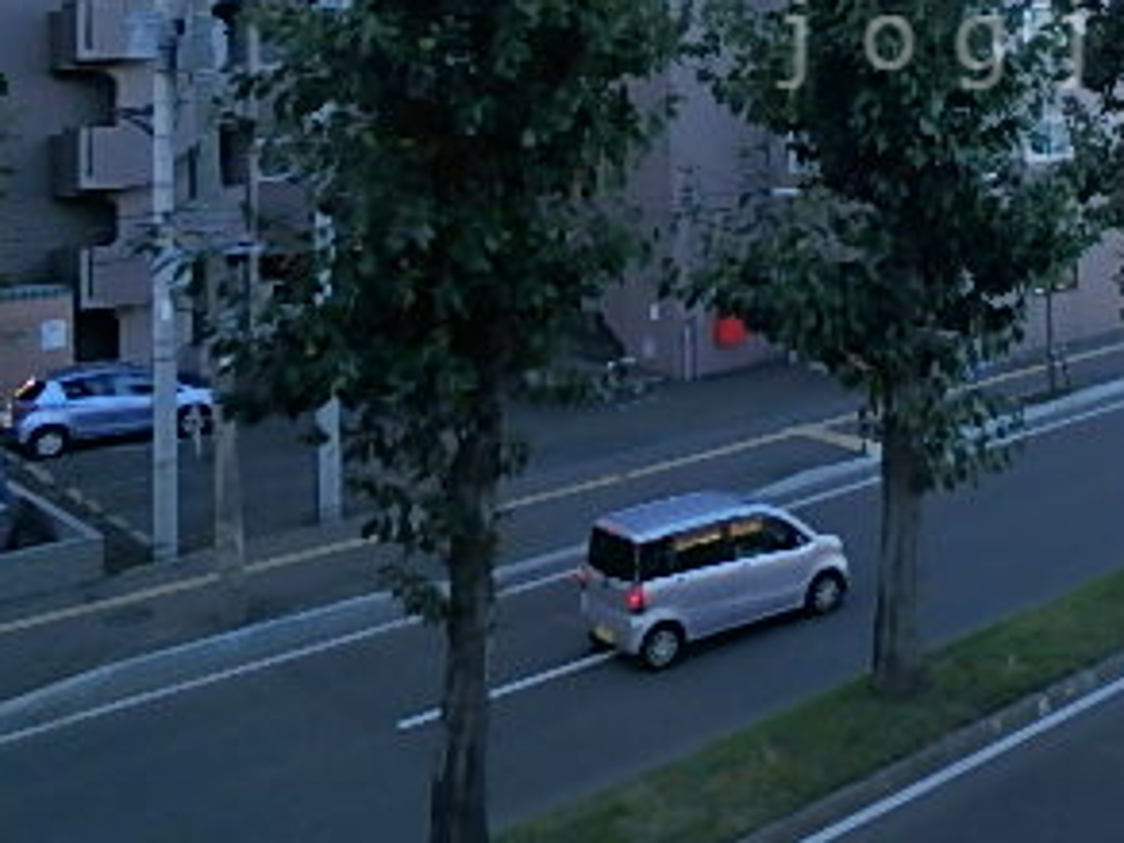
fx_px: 1494
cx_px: 1039
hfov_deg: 38.1
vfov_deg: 29.8
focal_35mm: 46
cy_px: 42
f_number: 3.5
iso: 125
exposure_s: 1/320
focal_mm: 3.7
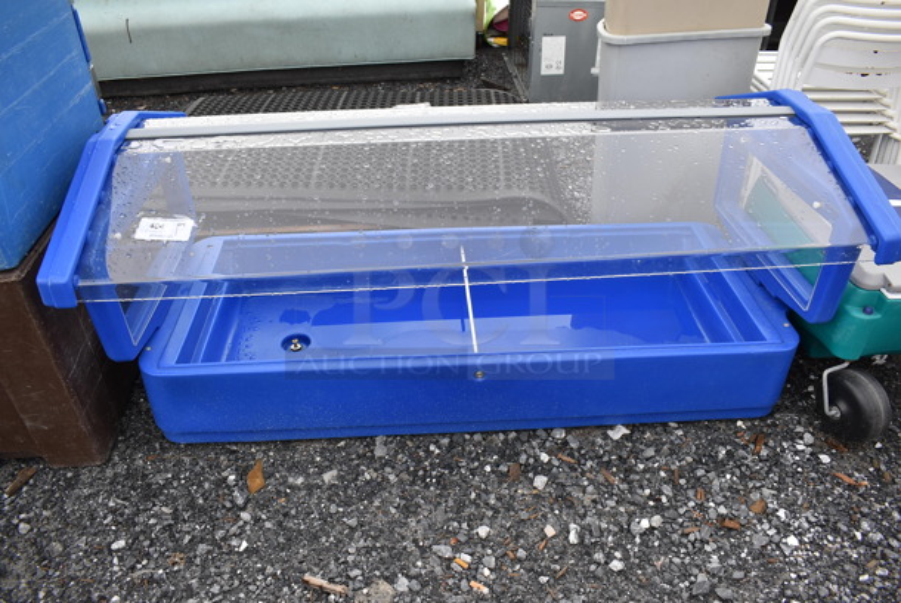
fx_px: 676
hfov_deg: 67.3
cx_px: 450
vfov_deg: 48.0
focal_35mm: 27
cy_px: 302
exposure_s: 1/250
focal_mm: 18
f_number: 5.6
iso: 220
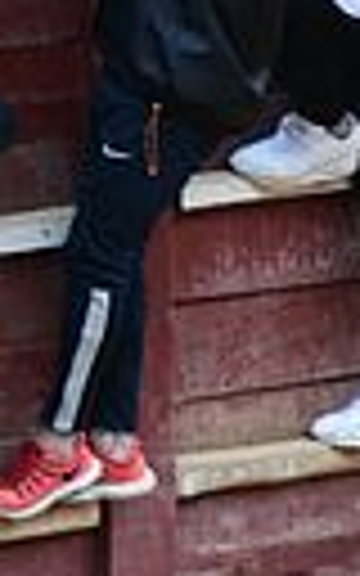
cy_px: 446
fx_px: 13500
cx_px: 1377
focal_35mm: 860
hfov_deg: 1.5
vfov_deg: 2.4
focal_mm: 120
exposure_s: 1/320
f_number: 2.8
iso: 1600
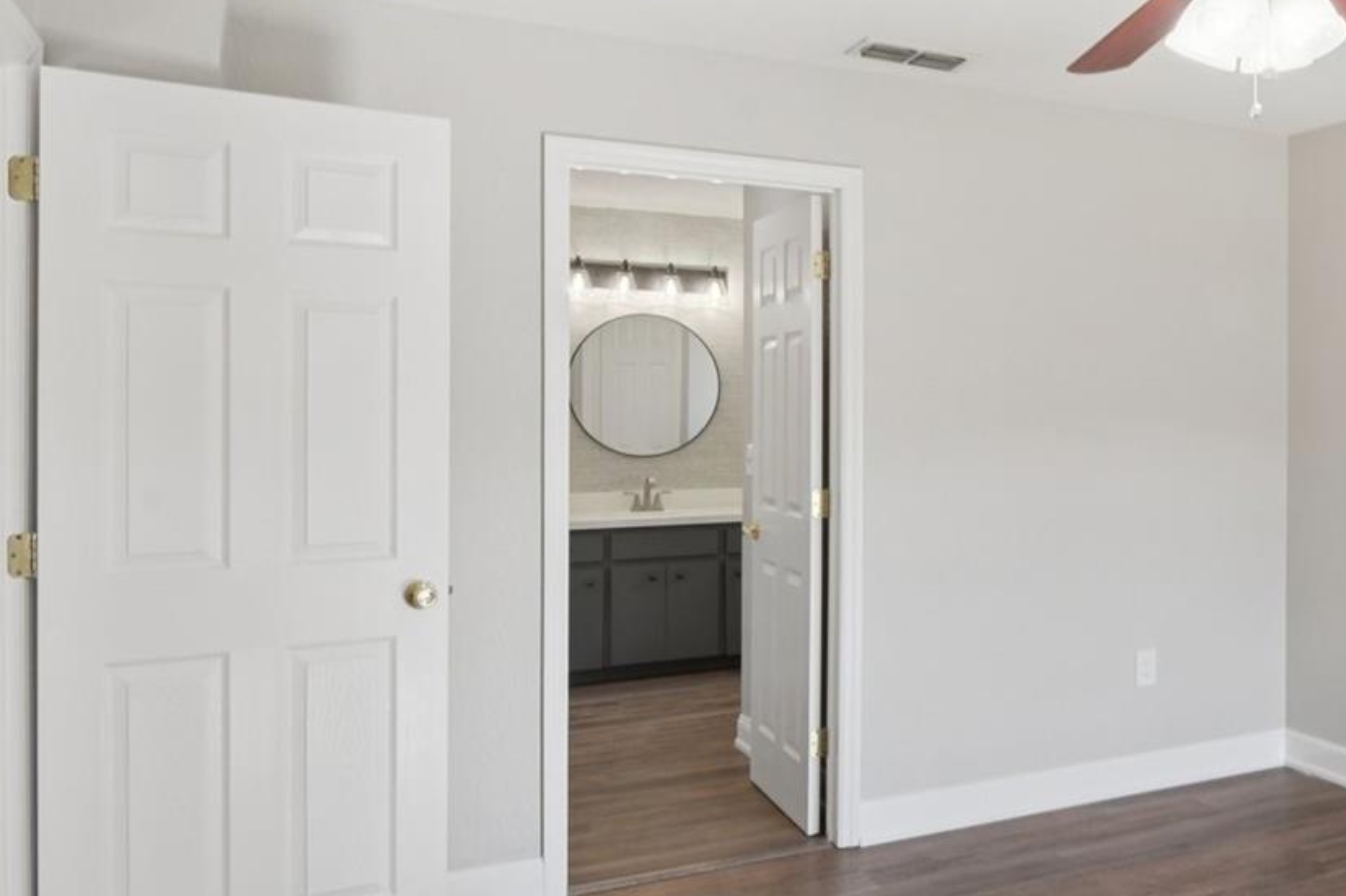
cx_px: 1160
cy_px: 357
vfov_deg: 42.1
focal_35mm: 31
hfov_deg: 54.2
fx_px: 1159
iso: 400
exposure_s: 1/40
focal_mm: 16
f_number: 8
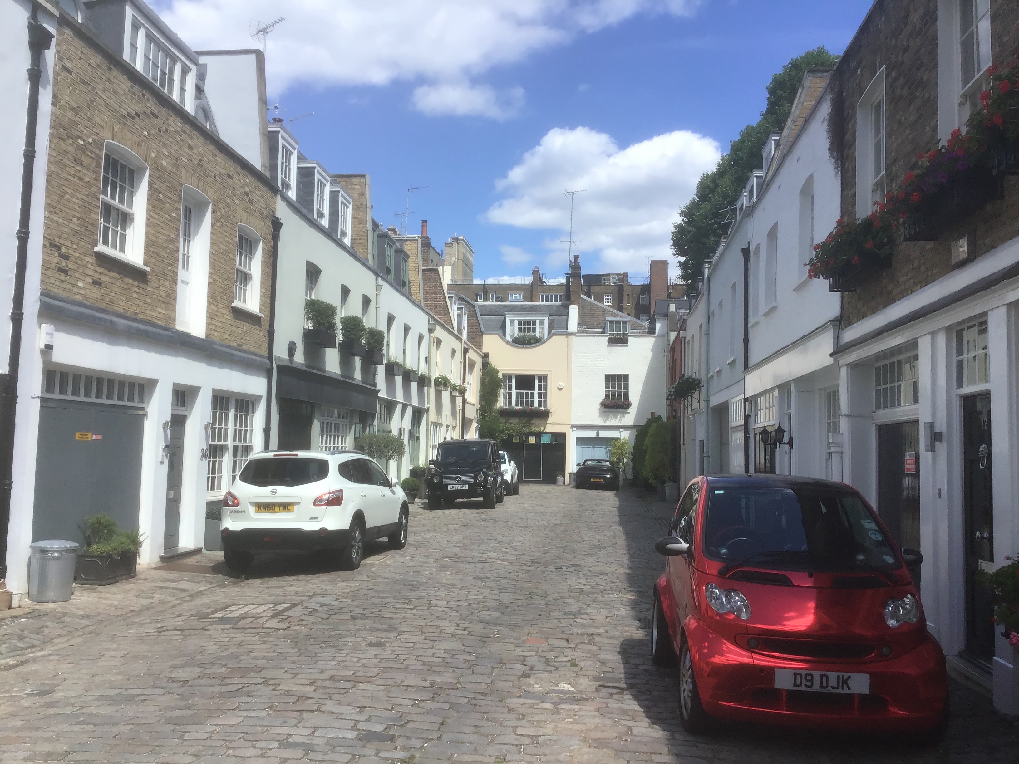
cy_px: 382
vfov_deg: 45.4
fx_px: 913
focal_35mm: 31
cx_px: 510
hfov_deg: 58.4
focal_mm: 3.3
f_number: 2.4
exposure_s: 1/1335
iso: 25
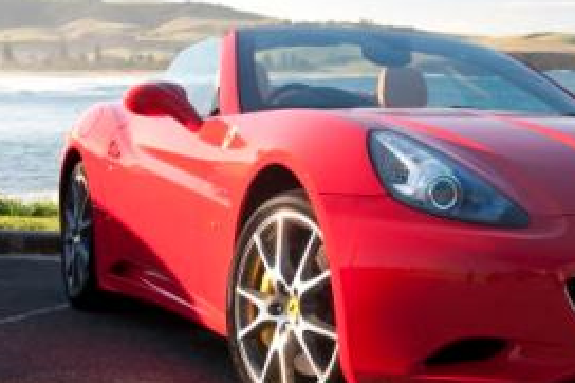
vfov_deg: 15.5
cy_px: 201
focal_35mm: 88
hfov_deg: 22.7
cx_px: 480
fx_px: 1405
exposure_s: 1/60
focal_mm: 32
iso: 200
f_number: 6.3
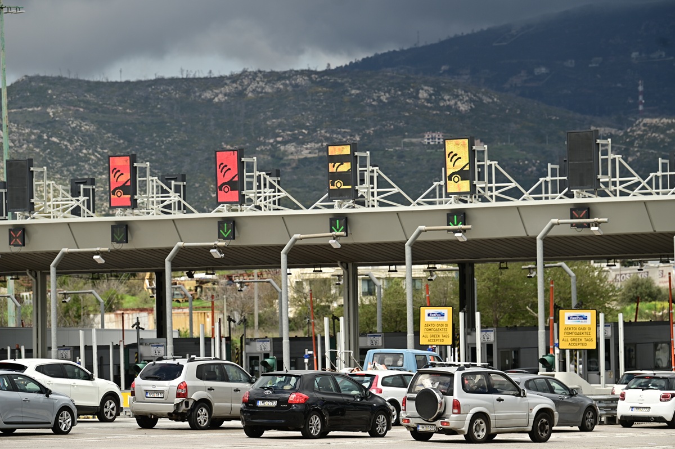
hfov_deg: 11.8
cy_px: 224
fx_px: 3278
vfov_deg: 7.8
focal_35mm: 175
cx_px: 338
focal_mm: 175
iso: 160
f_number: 5
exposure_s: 1/2000
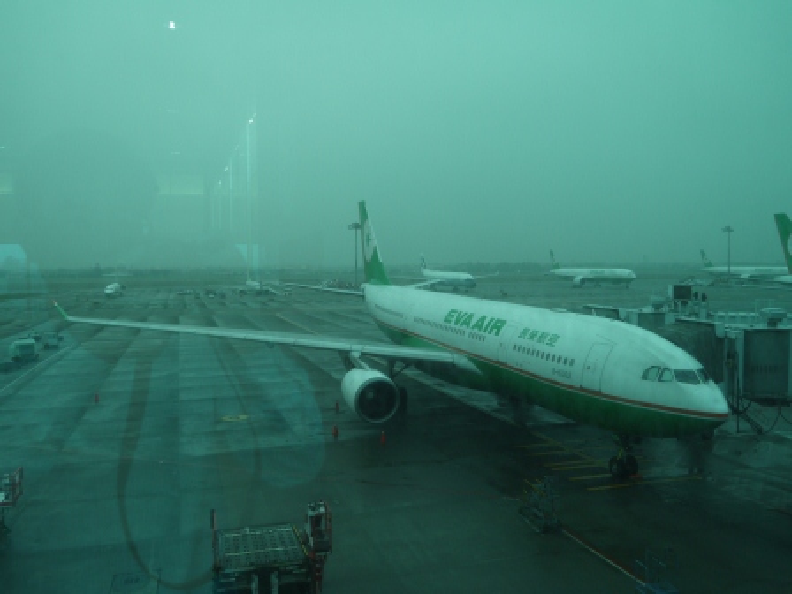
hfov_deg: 56.8
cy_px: 297
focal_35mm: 32
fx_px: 732
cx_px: 396
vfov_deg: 44.2
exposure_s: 1/60
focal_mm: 16
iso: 160
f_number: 3.9
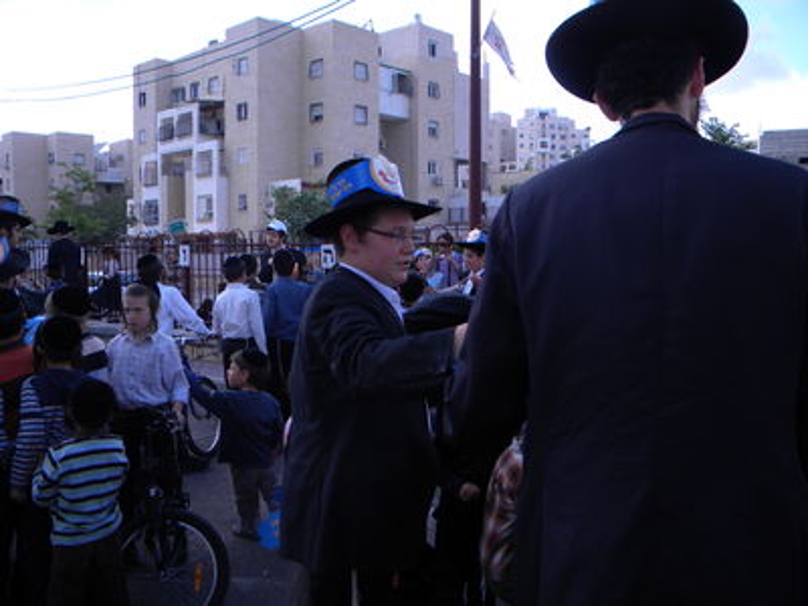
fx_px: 654
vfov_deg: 49.7
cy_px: 303
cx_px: 404
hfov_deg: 63.4
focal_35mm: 28
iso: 80
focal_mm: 5
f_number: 3.5
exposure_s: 1/435
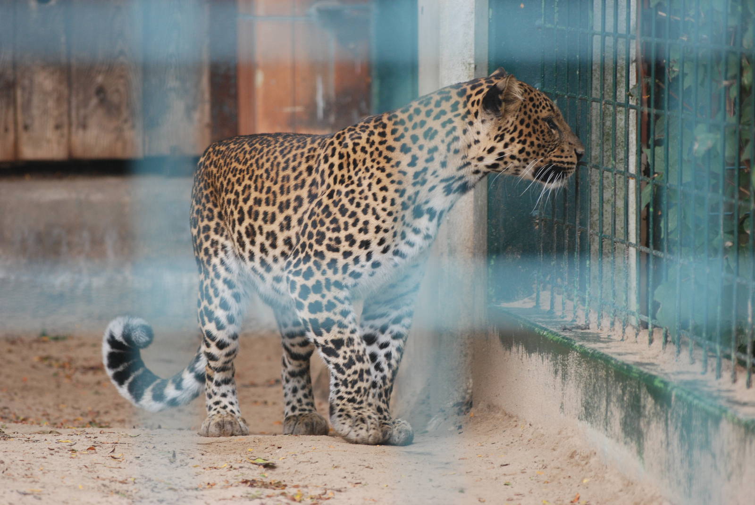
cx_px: 378
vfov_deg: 5.4
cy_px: 252
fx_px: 5354
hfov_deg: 8.1
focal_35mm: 255
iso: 400
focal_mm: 170
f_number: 4.8
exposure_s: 1/125
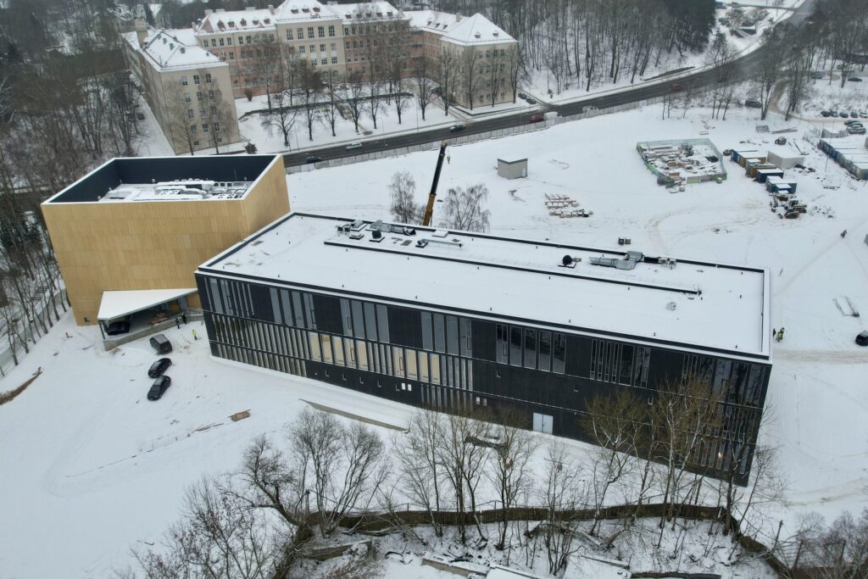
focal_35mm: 22
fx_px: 530
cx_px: 434
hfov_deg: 78.6
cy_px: 290
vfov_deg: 57.2
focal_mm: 8.38
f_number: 2.8
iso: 100
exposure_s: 1/160
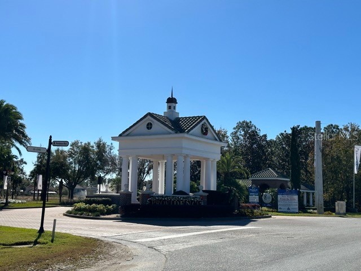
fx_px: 501
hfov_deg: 39.7
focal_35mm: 48
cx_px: 180
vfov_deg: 30.3
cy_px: 136
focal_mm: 6.86
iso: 64
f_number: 1.78
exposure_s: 1/6623
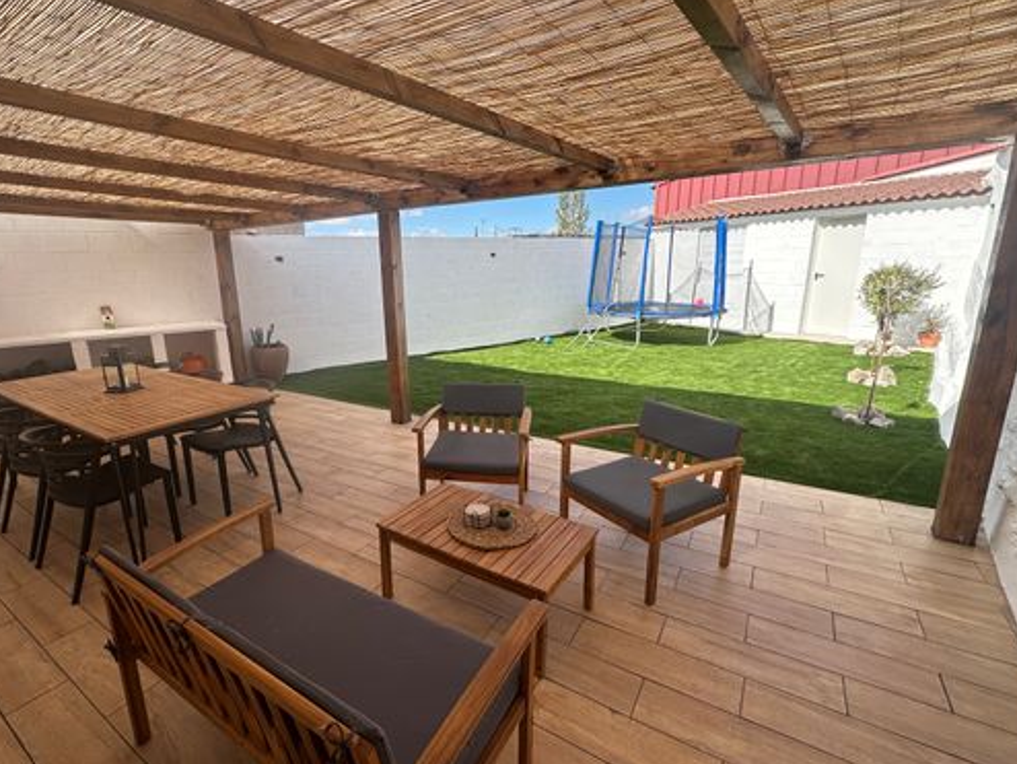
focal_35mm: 17
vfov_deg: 74.8
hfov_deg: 90.4
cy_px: 387
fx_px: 500
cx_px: 439
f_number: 2.2
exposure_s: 1/1195
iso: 50
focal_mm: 2.22
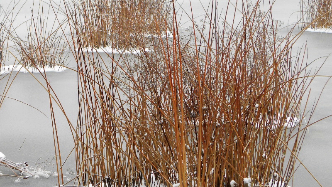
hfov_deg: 18.5
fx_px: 1012
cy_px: 73
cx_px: 99
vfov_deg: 10.5
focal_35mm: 115
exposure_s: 1/180
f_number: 4
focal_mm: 11.8
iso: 64
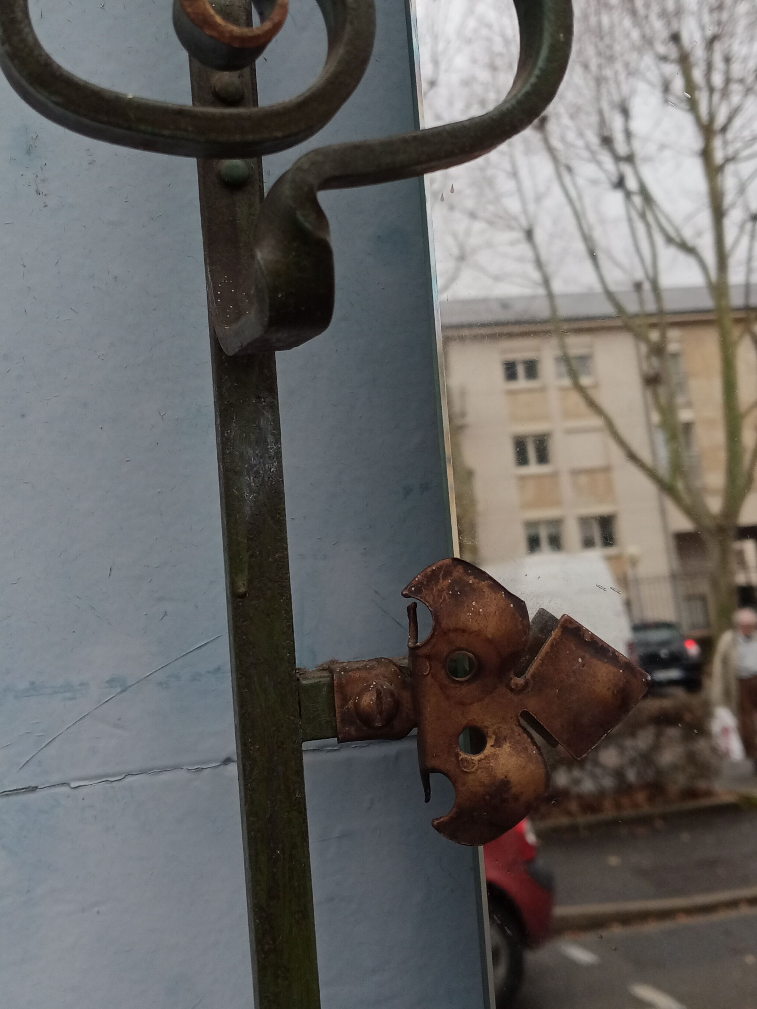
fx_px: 1225
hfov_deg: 34.3
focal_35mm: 42
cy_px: 400
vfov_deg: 44.5
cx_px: 371
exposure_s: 1/158
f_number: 1.8
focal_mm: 4.05
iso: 110
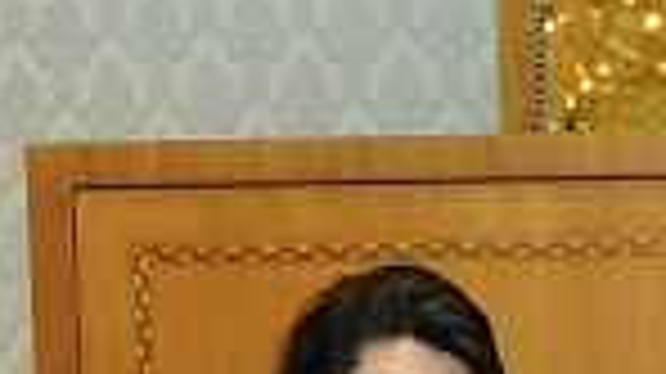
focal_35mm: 204
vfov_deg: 5.8
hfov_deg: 10.2
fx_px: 3600
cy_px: 818
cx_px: 1044
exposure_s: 1/60
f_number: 4
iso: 800
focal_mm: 48
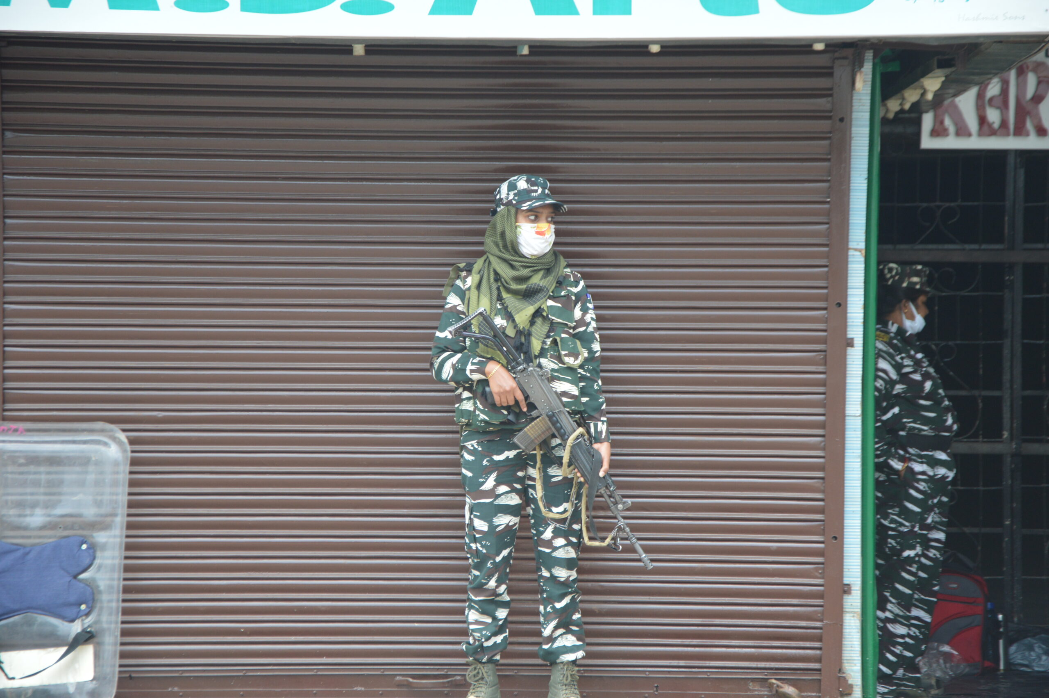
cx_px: 524
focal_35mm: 120
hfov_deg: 17.1
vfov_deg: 11.4
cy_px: 349
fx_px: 3493
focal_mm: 80
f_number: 5.3
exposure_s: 1/125
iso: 400
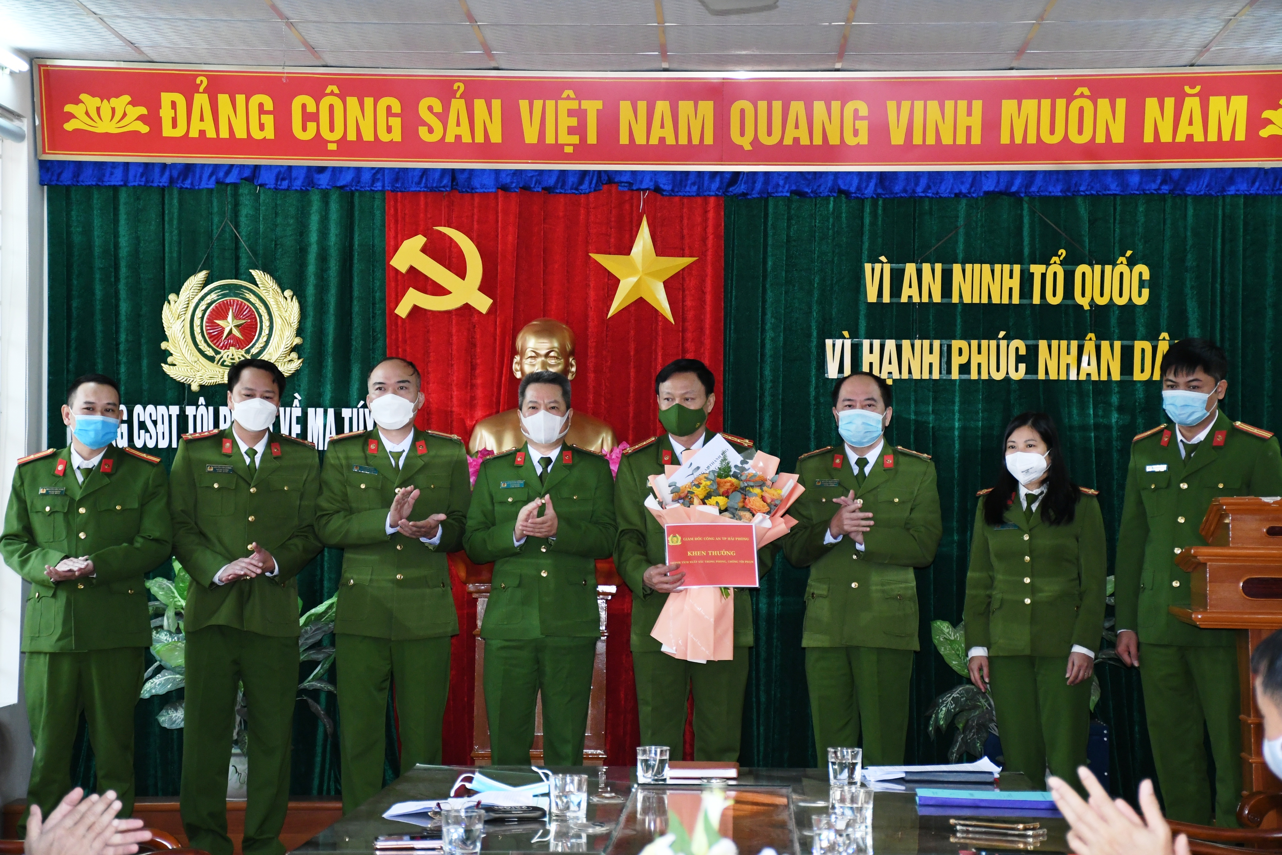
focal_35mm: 90
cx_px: 641
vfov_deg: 15.2
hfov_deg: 22.6
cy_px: 428
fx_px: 3205
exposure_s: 1/200
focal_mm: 60
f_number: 5.6
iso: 2000
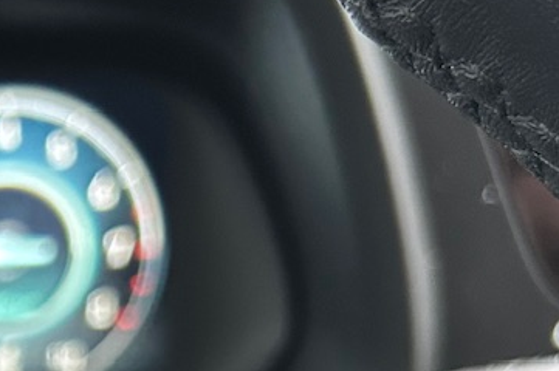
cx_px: -183
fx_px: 1489
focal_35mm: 96
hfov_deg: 19.5
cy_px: 671
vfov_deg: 12.9
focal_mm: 5.7
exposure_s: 1/60
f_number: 1.5
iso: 250
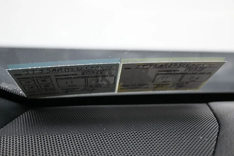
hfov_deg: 52.2
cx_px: 117
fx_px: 239
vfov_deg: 36.2
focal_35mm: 37
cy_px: 78
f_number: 4.2
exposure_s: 1/125
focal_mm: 24.5
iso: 640
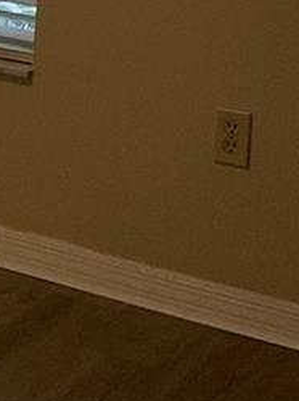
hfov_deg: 9.6
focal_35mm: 140
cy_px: -106
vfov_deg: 13.6
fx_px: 1617
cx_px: -376
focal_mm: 3
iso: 80
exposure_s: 1/60
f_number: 1.8
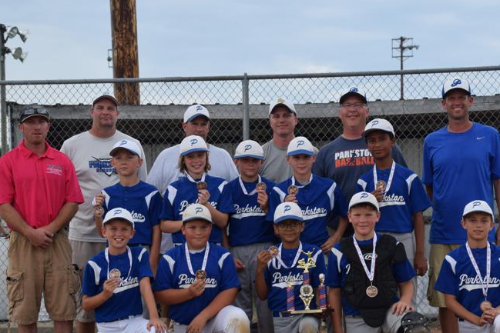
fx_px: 1250
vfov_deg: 15.2
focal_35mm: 90
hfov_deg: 22.6
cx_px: 267
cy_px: 210
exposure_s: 1/1250
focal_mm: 38
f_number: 4.5
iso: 400
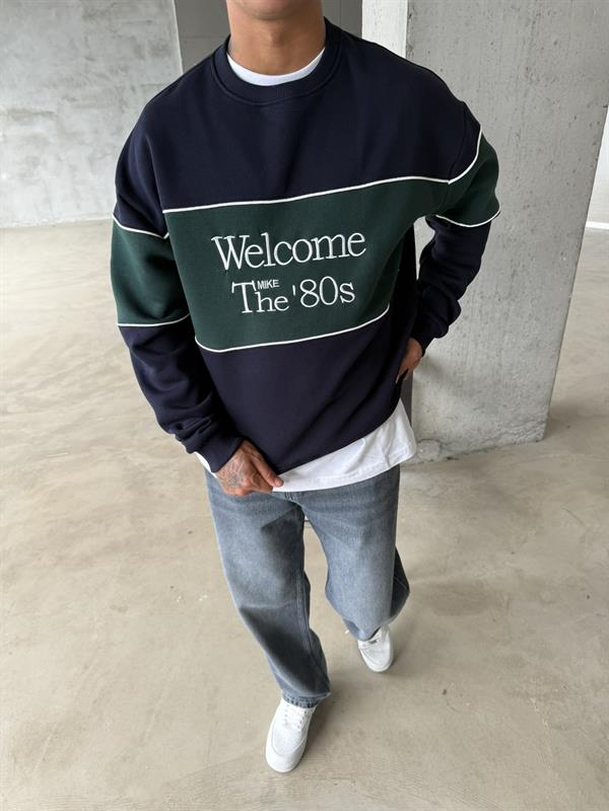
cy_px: 406
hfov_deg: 56.8
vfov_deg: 71.6
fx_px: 563
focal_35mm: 24
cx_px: 304
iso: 64
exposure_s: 1/121
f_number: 1.78
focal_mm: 6.76
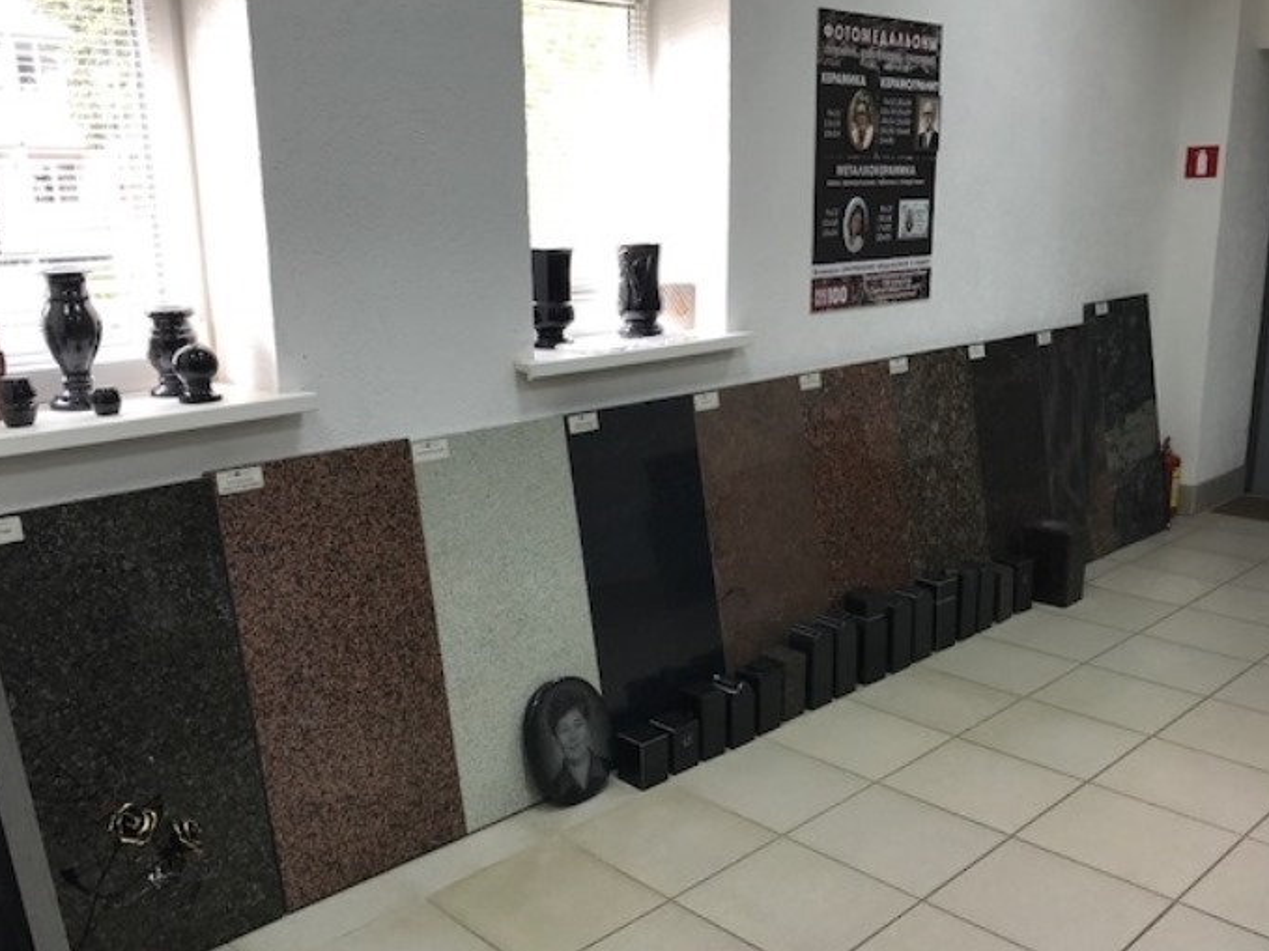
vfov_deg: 42.9
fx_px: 1210
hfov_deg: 55.4
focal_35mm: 33
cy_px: 495
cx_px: 619
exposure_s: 1/50
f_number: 1.8
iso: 25
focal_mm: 3.99
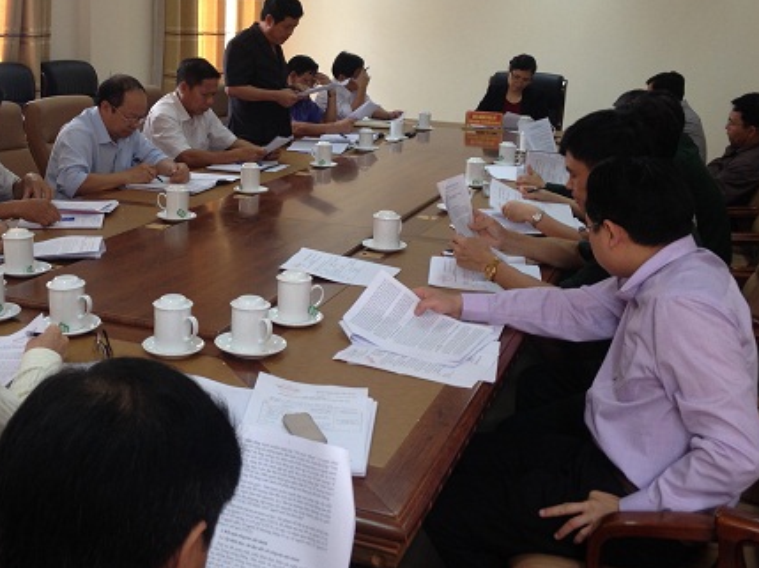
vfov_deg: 29.5
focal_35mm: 49
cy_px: 195
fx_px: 1073
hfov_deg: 38.7
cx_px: 280
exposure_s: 1/30
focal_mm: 4.28
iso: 50
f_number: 2.4
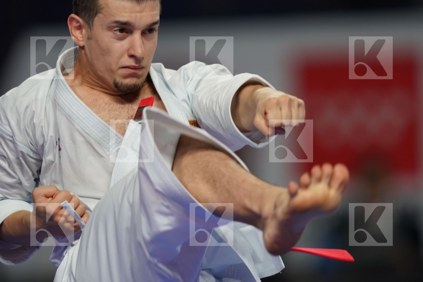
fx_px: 7049
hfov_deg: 3.4
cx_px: 212
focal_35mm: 600
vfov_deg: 2.3
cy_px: 141
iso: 640
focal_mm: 400
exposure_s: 1/500
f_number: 2.8
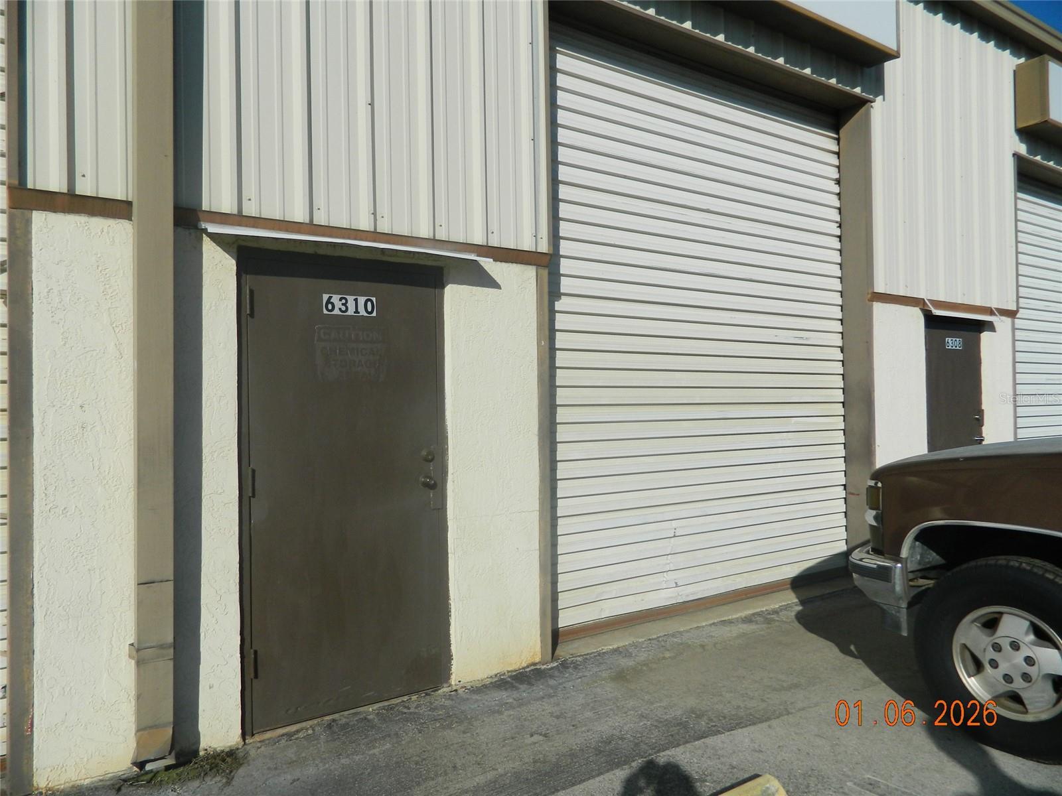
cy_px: 398
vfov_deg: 54.9
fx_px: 767
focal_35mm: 25
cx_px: 531
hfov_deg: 69.4
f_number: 8.7
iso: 80
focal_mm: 4.5
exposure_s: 1/400
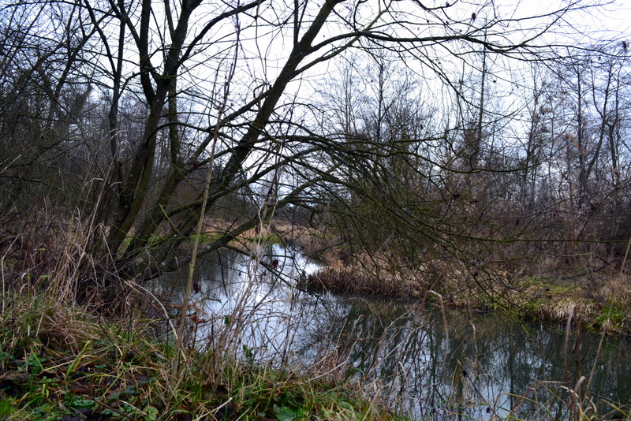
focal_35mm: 30
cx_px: 316
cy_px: 210
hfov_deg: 61.9
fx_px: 526
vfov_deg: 43.6
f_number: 8
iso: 400
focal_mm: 20
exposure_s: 1/60
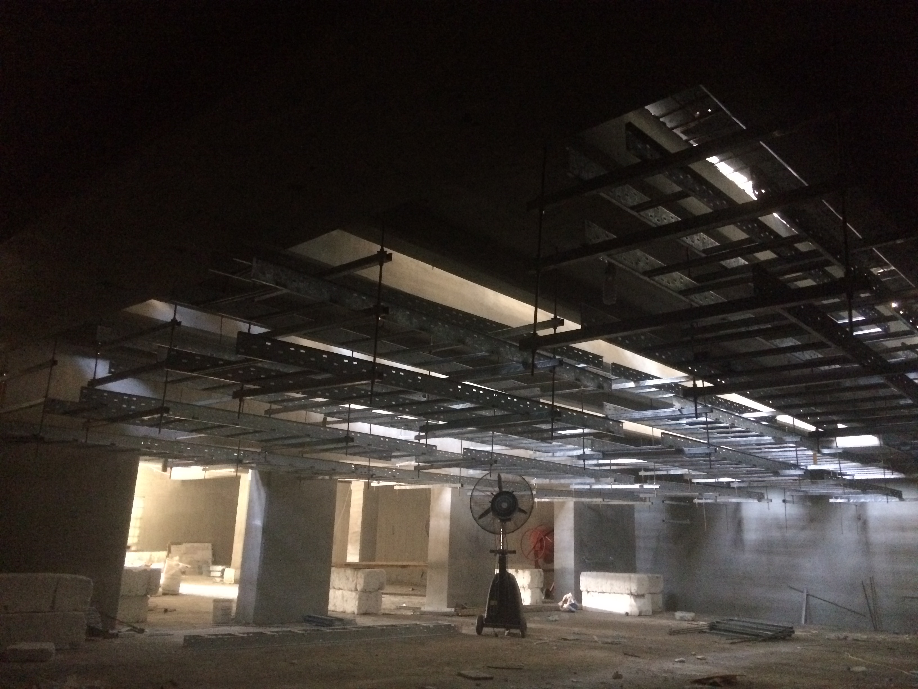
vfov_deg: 48.2
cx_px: 459
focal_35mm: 29
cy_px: 344
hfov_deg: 61.7
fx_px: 769
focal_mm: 4.15
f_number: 2.2
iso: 640
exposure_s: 1/17
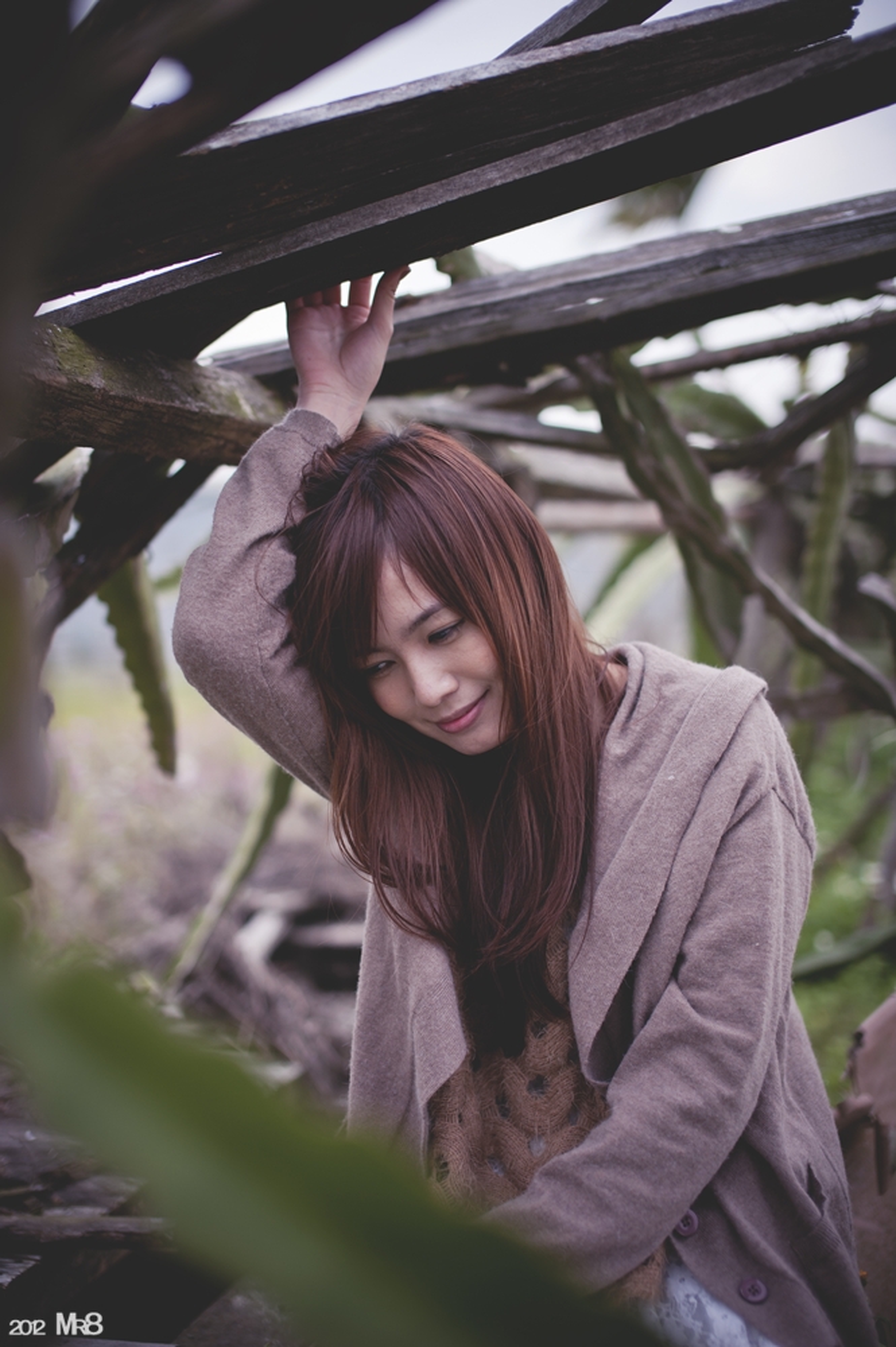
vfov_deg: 39.6
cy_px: 674
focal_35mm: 50
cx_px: 448
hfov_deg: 26.9
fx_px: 1870
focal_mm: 50
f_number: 1.8
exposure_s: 1/2500
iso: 200
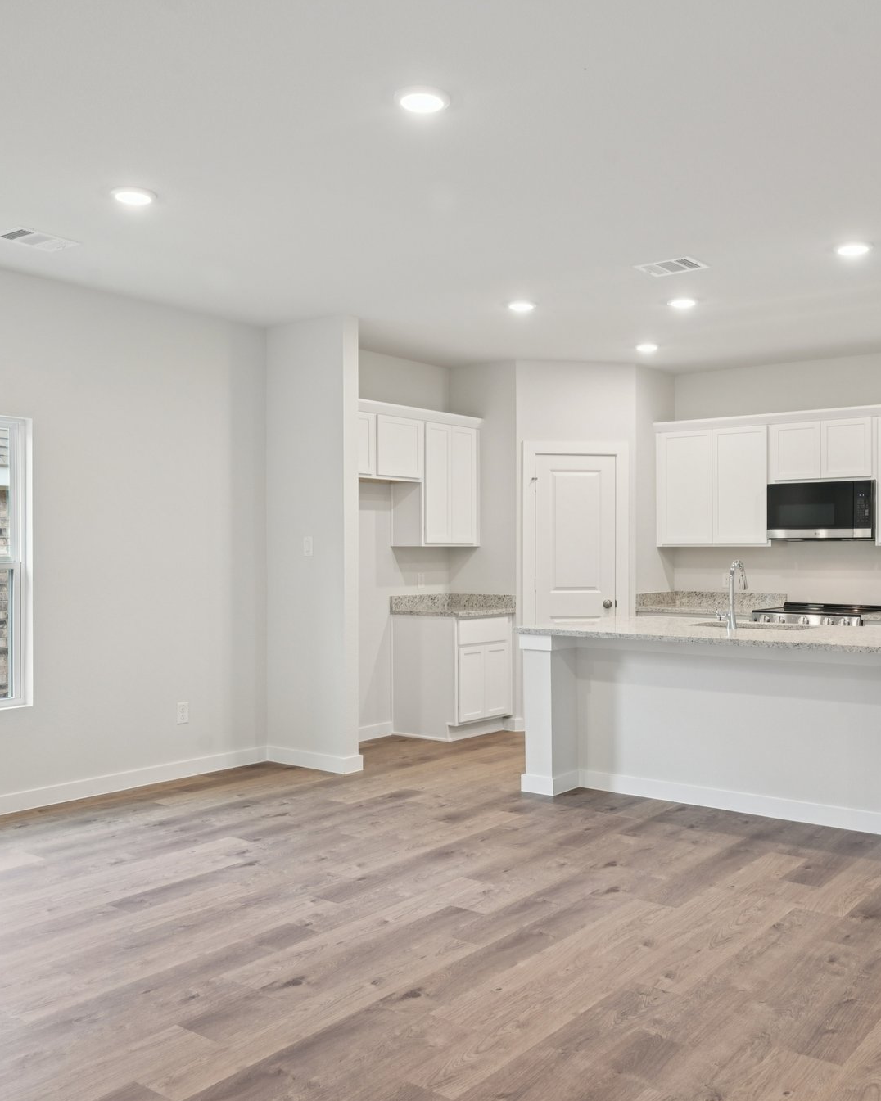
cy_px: 550
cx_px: 517
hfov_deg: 47.3
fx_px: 1001
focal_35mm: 31
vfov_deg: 57.6
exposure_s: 1/15
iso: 400
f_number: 8
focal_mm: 21.5
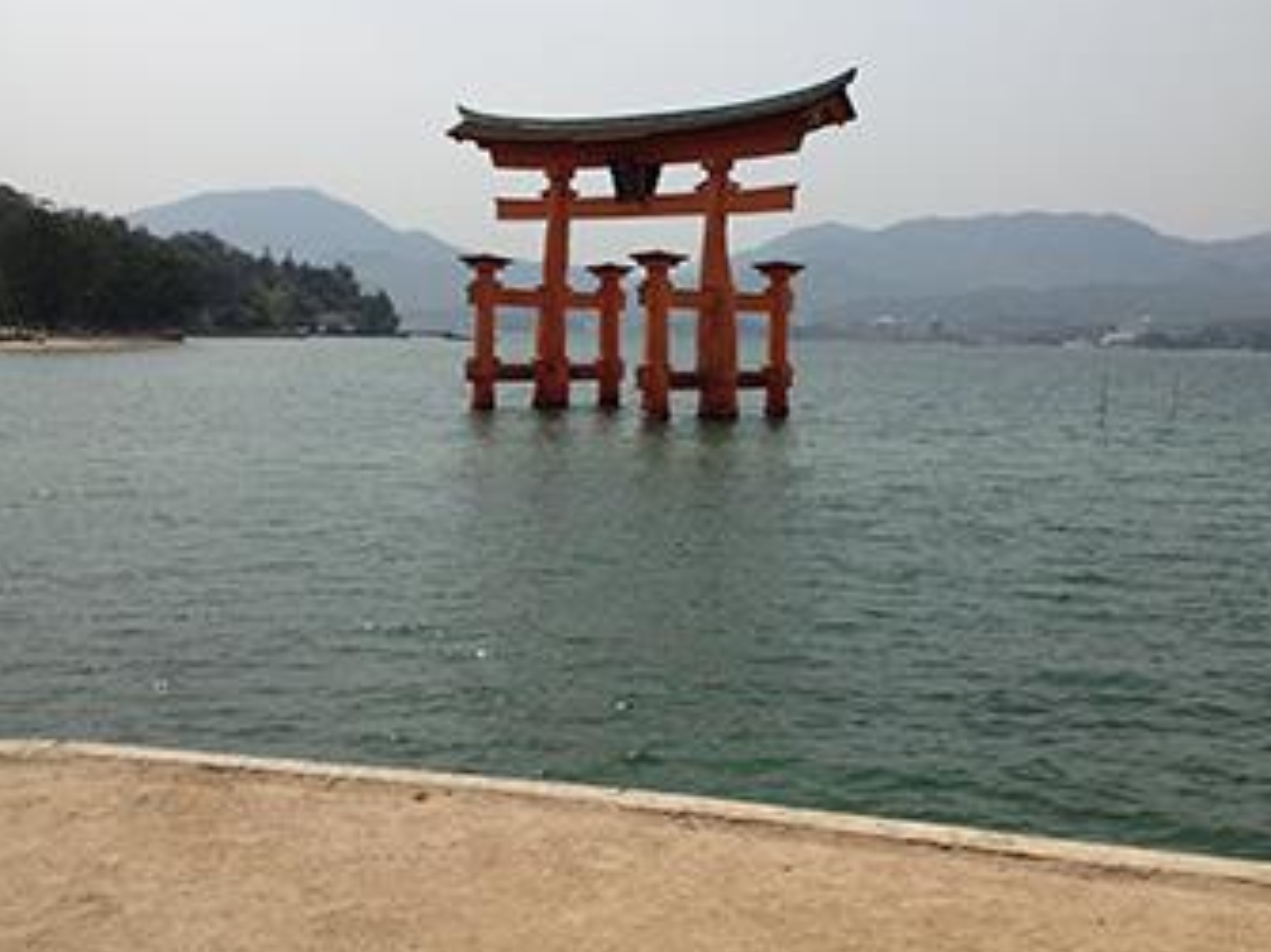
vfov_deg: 30.8
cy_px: 391
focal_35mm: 47
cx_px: 637
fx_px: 1725
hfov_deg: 40.4
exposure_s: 1/3247
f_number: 2.4
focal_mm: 4.28
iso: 50
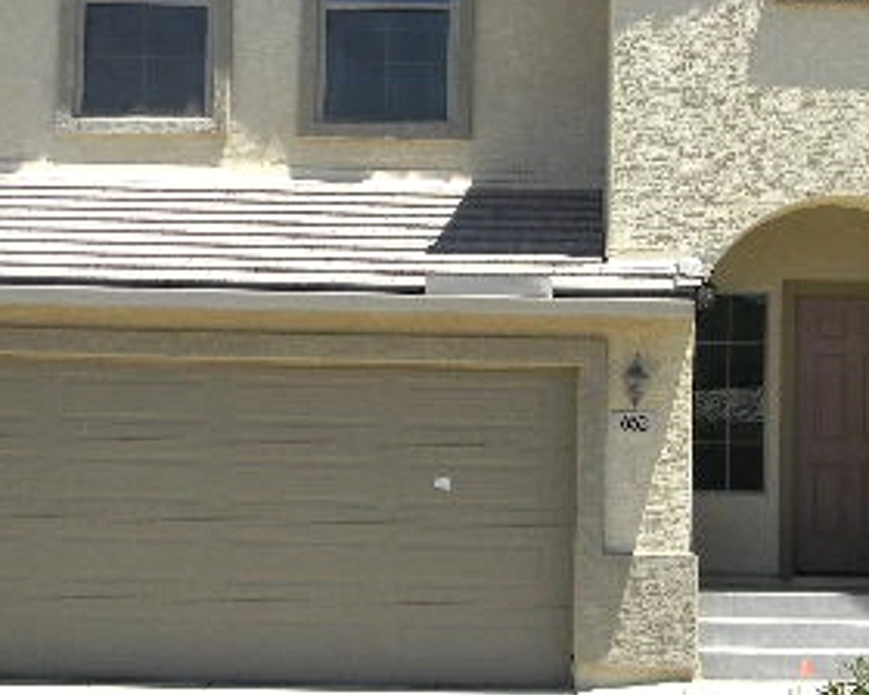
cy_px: 158
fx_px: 2700
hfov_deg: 18.2
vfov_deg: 14.6
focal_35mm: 105
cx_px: 633
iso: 112
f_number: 3.9
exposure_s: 1/848
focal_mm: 8.6
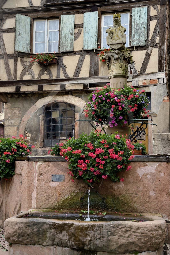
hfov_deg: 28.0
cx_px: 85
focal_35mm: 48
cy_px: 128
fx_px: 340
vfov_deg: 41.1
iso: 400
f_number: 11
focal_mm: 48
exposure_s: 1/80
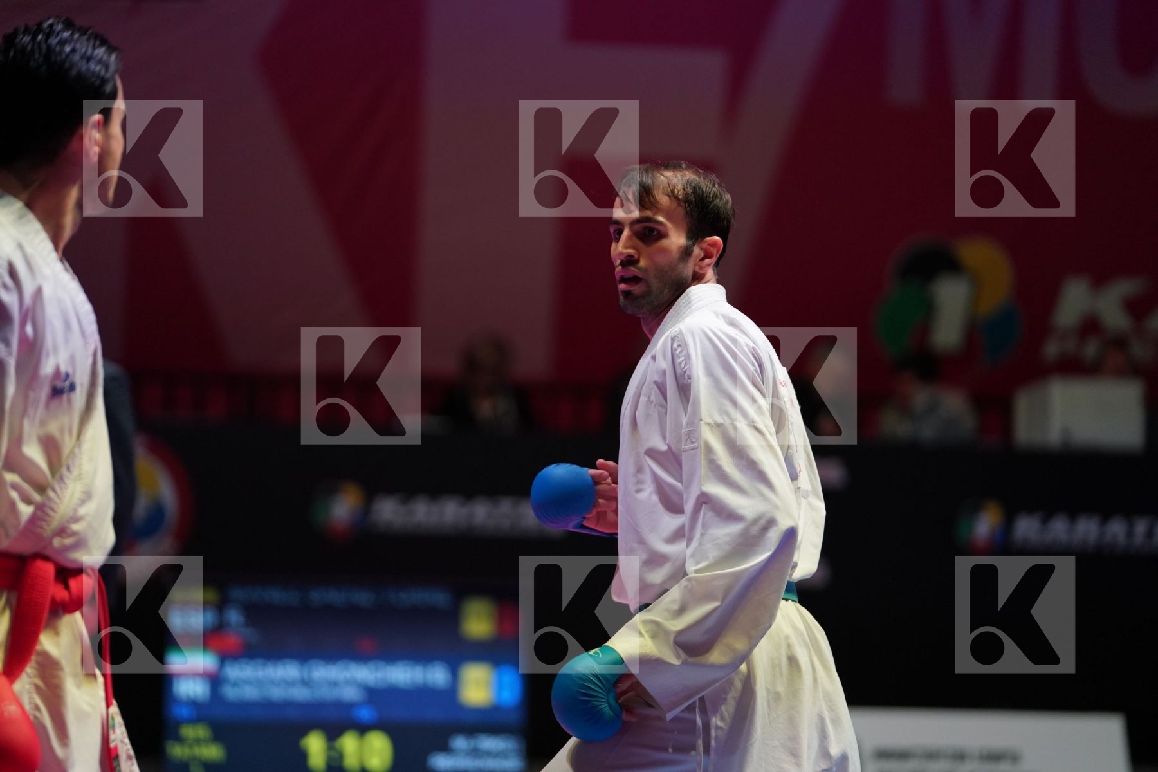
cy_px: 386
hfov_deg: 12.8
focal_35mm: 161
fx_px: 5178
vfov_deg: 8.5
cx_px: 579
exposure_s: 1/1000
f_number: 2.8
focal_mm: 161
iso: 2000
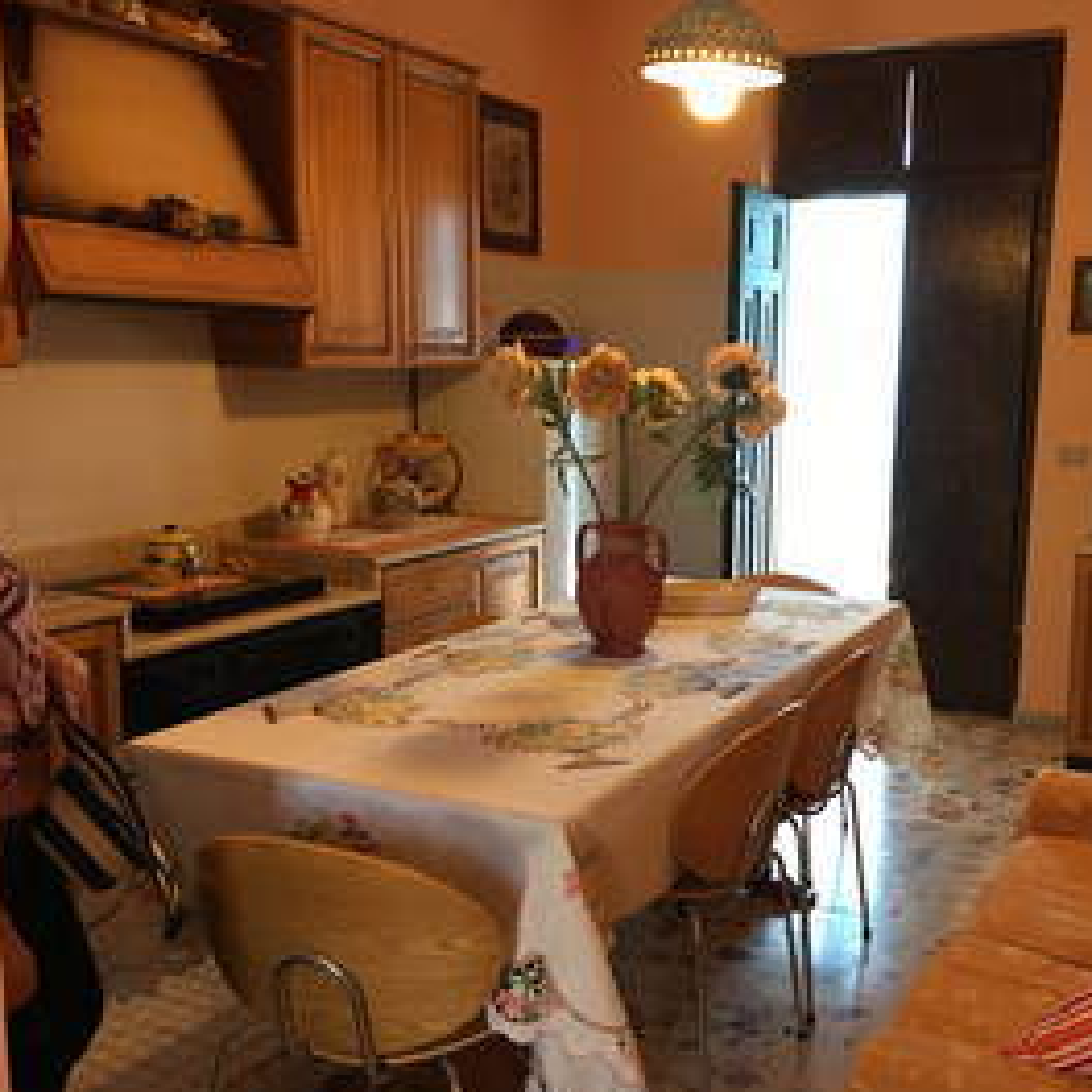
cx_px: 728
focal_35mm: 35
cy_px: 554
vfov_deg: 47.2
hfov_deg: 46.5
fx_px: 1249
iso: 100
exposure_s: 1/33
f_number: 2.2
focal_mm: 4.15
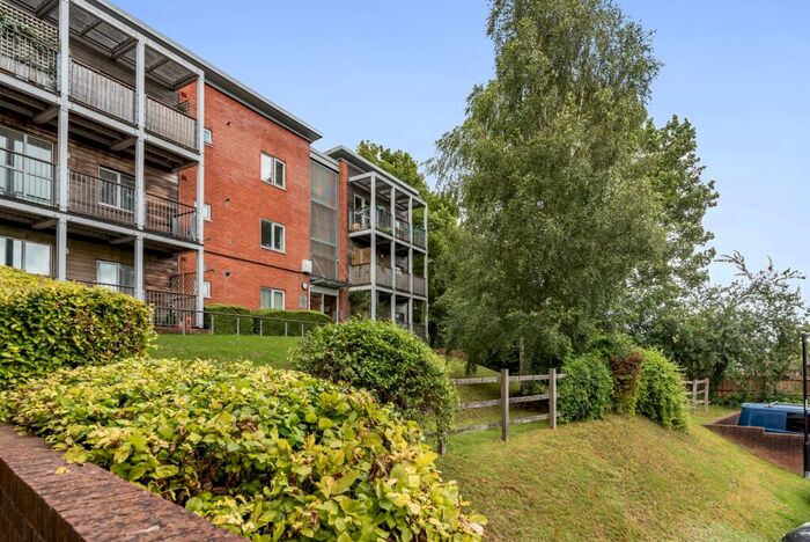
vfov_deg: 62.0
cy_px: 271
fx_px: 450
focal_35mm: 20
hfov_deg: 83.9
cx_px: 405
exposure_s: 1/40
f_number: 10
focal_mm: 20
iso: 125
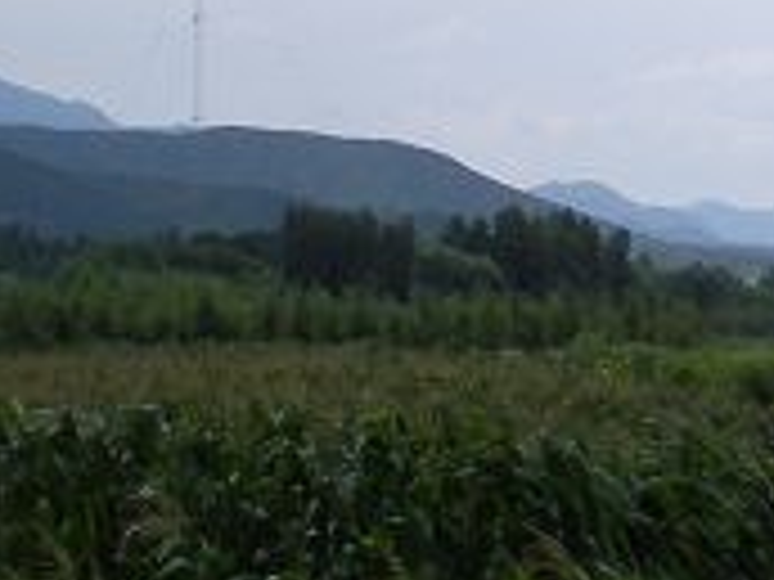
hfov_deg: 10.9
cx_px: 1062
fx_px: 3958
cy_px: 387
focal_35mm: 177
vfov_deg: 8.4
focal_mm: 6.3
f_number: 4.6
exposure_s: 1/626
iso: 64
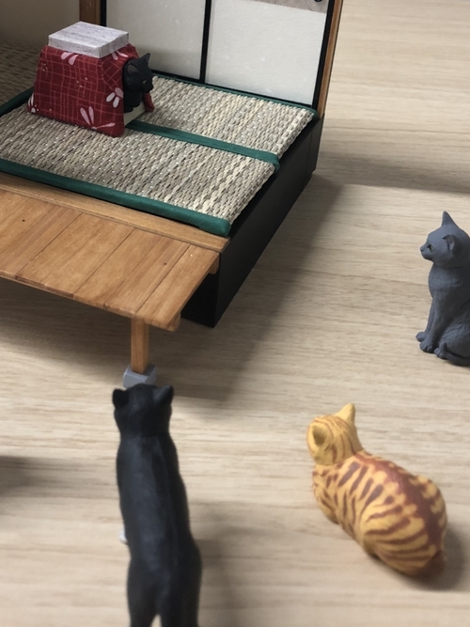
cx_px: 169
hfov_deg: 33.4
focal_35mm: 43
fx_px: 779
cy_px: 202
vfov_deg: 43.2
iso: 80
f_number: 1.8
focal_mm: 3.99
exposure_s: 1/17
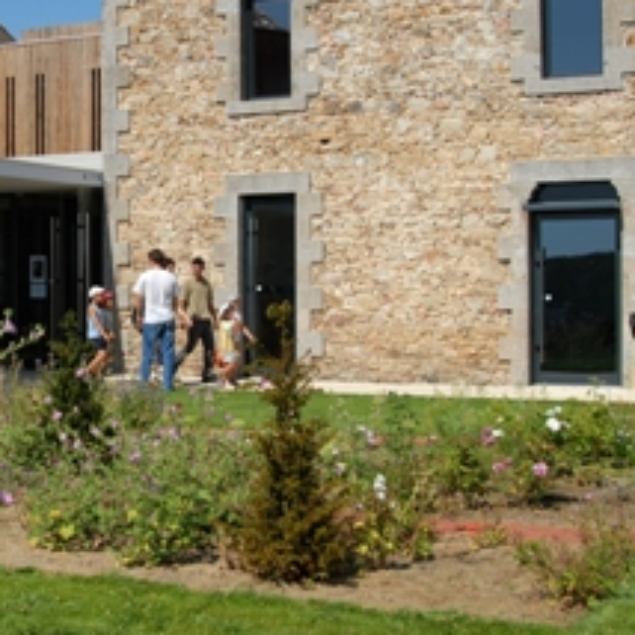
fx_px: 1328
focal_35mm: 64
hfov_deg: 26.2
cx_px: 95
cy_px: 267
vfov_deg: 26.9
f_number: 4
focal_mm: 24
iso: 100
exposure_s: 1/1250
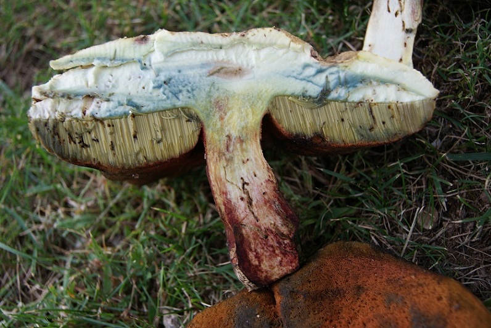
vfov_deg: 30.0
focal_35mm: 45
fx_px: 615
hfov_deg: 43.6
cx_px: 246
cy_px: 164
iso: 125
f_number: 4.5
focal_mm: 30
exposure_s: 1/50
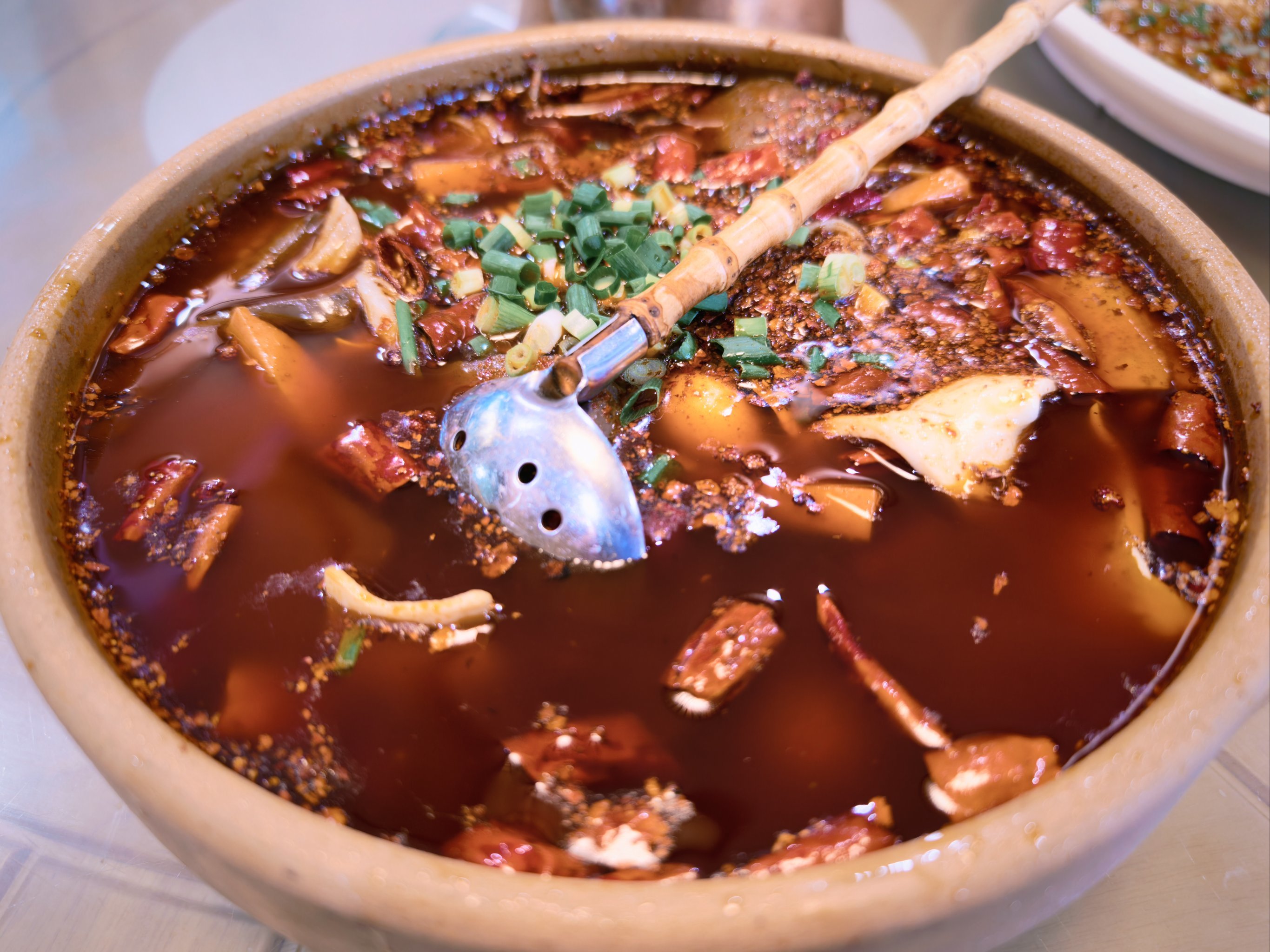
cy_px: 476
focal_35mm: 23
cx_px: 635
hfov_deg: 73.9
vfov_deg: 58.9
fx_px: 844
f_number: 1.8
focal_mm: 8.67
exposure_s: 1/33
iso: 800
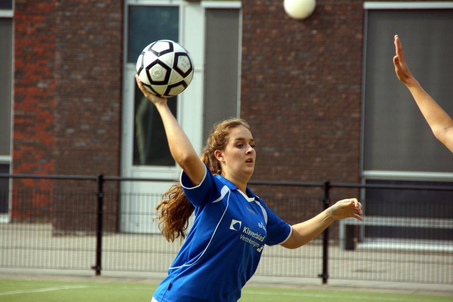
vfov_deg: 5.1
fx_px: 3398
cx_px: 226
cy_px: 151
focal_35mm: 270
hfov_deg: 7.6
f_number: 7.1
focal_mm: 180
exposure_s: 1/640
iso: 200
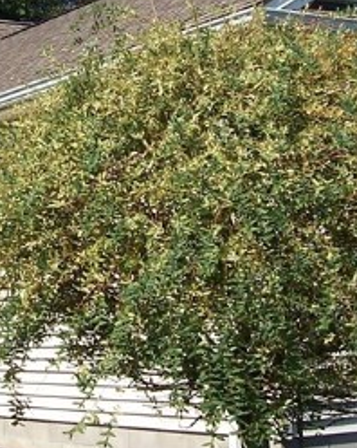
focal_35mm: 99
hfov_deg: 15.4
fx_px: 1309
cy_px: 87
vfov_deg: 19.2
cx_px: 78
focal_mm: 5.6
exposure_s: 1/500
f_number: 5.6
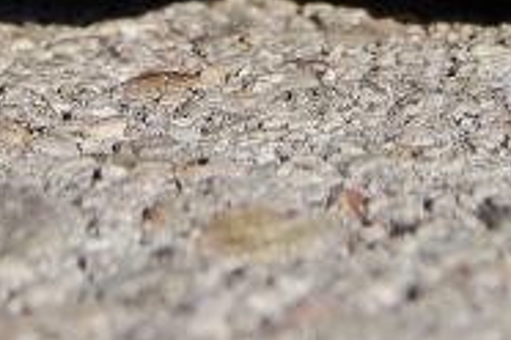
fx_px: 2470
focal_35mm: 174
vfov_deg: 7.5
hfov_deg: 11.8
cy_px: -406
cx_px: 346
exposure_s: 1/1600
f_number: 4
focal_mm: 24
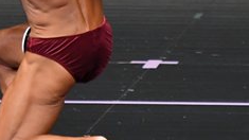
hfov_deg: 1.4
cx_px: 68
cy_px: -2
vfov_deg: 0.8
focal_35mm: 1552
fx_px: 10244
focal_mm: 300
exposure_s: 1/400
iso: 4000
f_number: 5.6
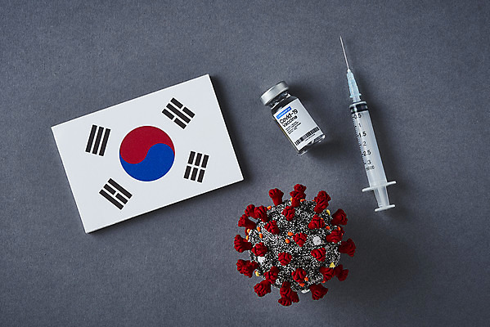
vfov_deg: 13.1
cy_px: 164
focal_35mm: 105
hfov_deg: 19.4
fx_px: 1430
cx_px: 245
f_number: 20
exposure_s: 1/125
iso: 100
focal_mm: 105
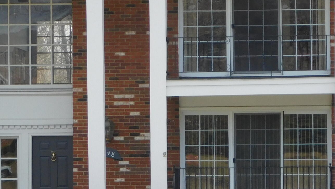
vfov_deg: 4.2
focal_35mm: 292
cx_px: 153
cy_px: 136
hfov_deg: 7.4
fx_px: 2594
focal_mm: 20.3
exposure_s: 1/250
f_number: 4.8
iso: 125
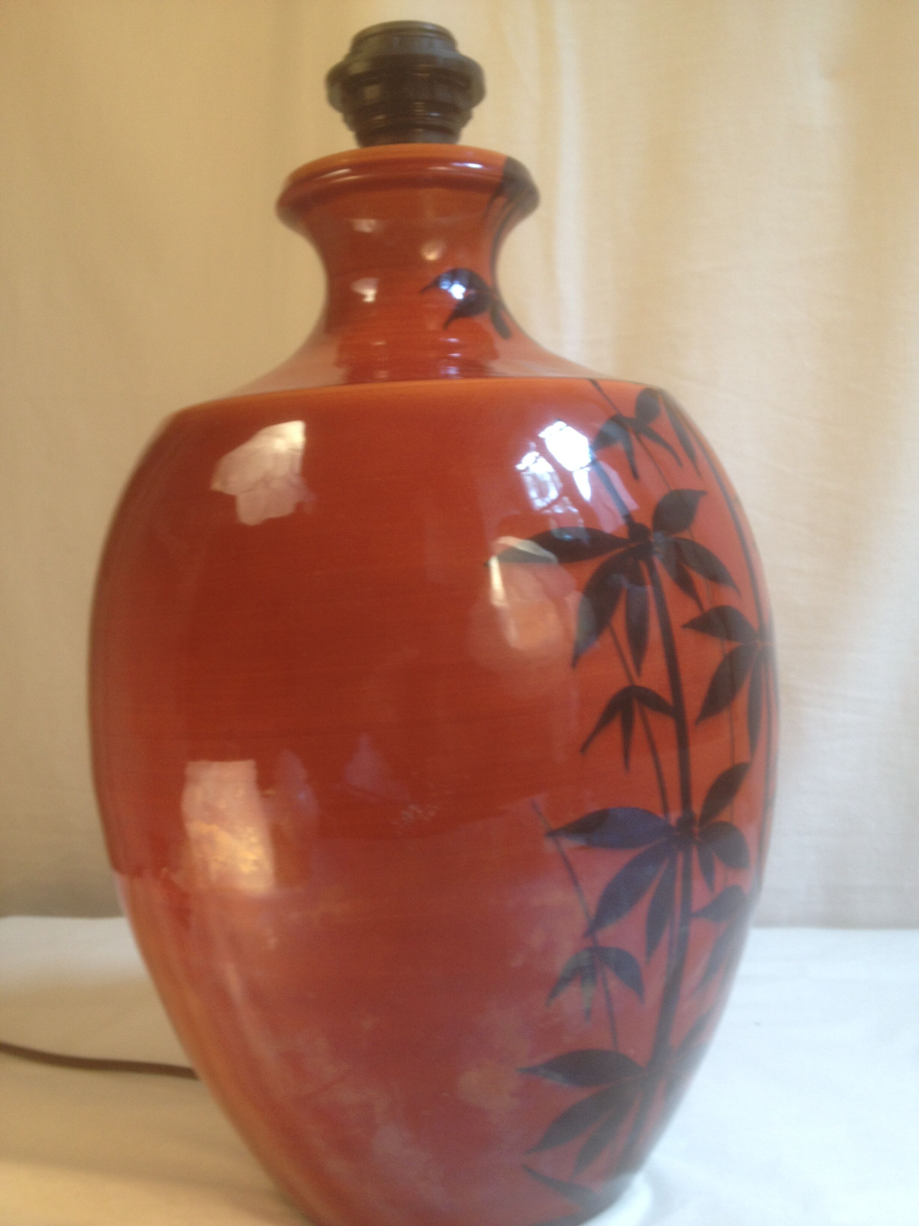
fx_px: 1239
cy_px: 613
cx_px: 460
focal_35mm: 35
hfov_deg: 40.7
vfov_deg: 52.6
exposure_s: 1/24
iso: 50
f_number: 2.4
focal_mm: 4.28
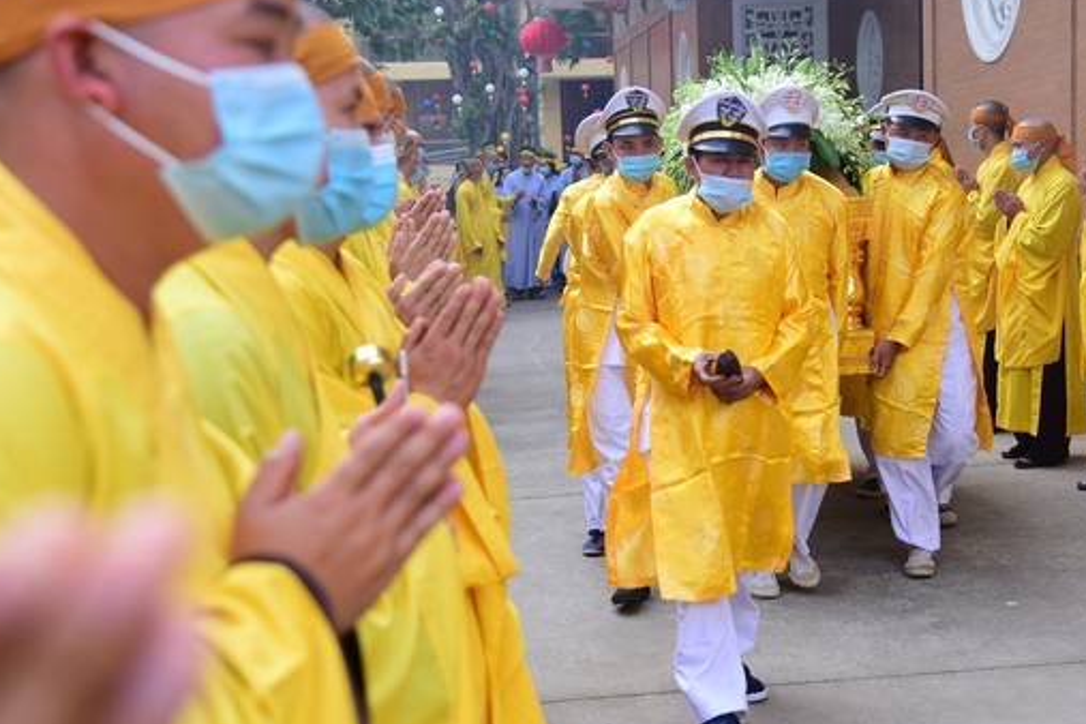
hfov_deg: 33.8
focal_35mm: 59
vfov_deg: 23.0
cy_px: 331
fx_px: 1780
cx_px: 662
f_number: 4.5
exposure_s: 1/125
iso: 160
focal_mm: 46
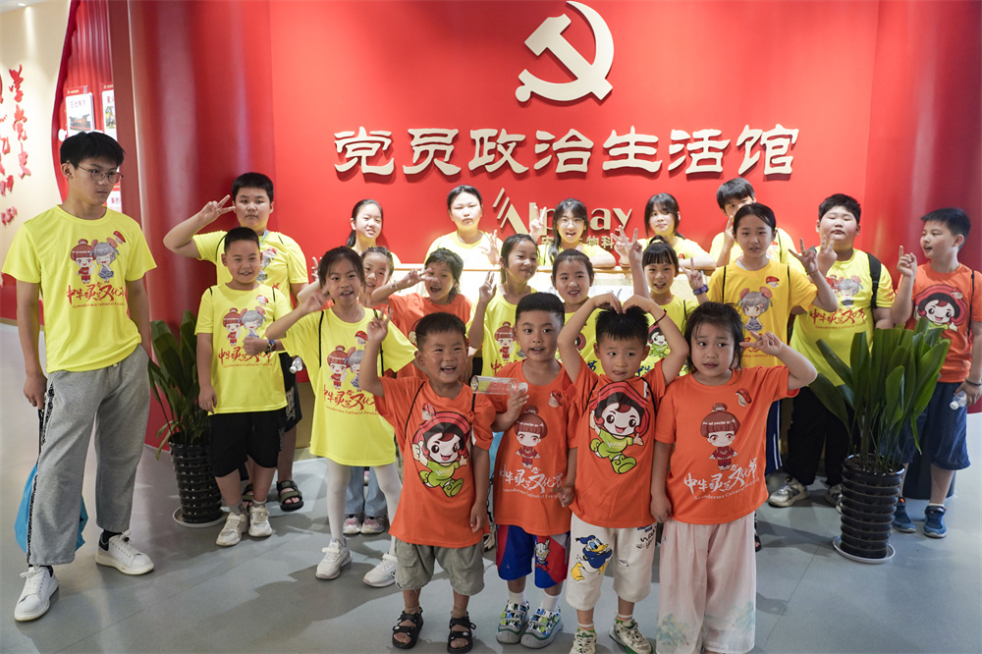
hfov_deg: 65.5
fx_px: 763
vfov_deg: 46.4
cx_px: 491
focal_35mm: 28
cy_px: 327
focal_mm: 28
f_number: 4
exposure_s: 1/160
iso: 1600
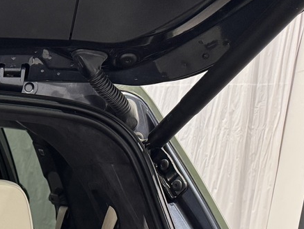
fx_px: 694
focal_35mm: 79
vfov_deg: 16.6
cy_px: 367
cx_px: -151
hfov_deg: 21.0
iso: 200
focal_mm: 6.76
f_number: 1.78
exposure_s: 1/100
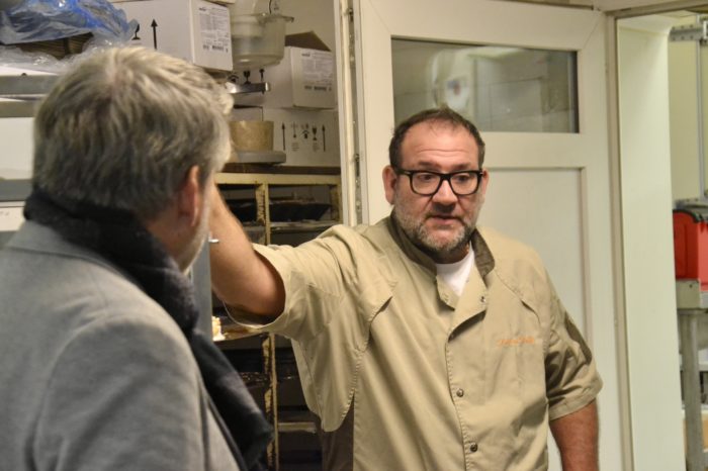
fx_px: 1710
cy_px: 236
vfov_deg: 15.7
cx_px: 354
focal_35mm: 87
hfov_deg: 23.4
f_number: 5
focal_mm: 58
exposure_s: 1/50
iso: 3200
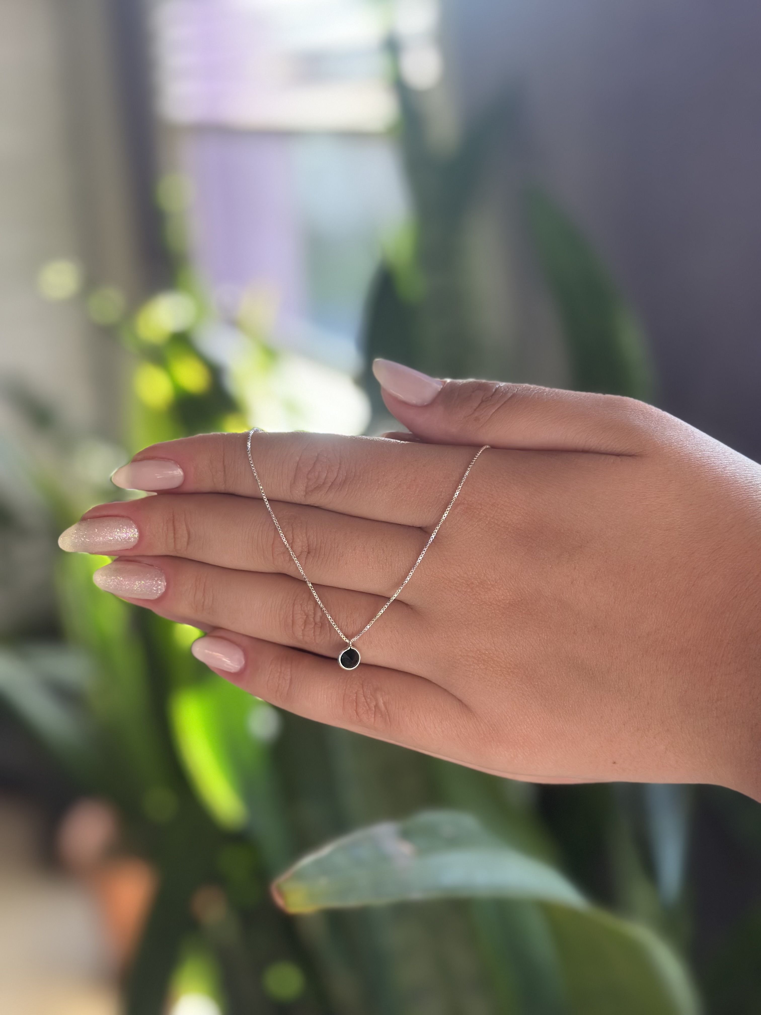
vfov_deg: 39.7
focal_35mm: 48
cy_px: 508
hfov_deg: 30.3
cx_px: 380
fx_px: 1407
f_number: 1.78
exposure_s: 1/120
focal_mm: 6.86
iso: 125
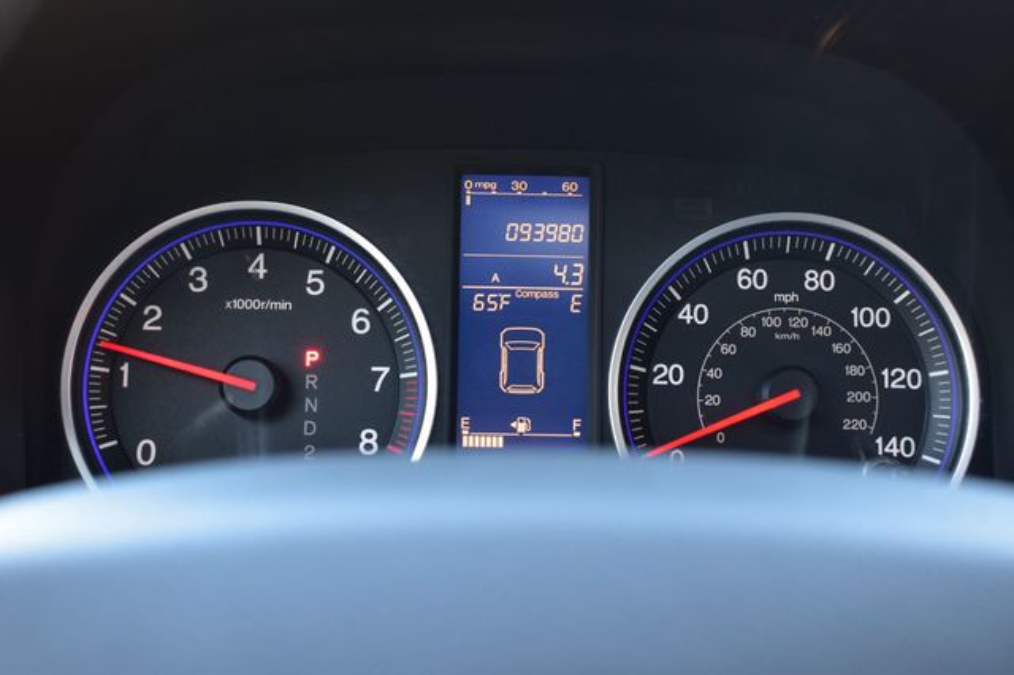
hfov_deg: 38.9
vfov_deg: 26.5
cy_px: 338
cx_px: 507
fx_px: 1436
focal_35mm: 51
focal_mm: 34
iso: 400
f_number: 6.3
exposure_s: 1/15
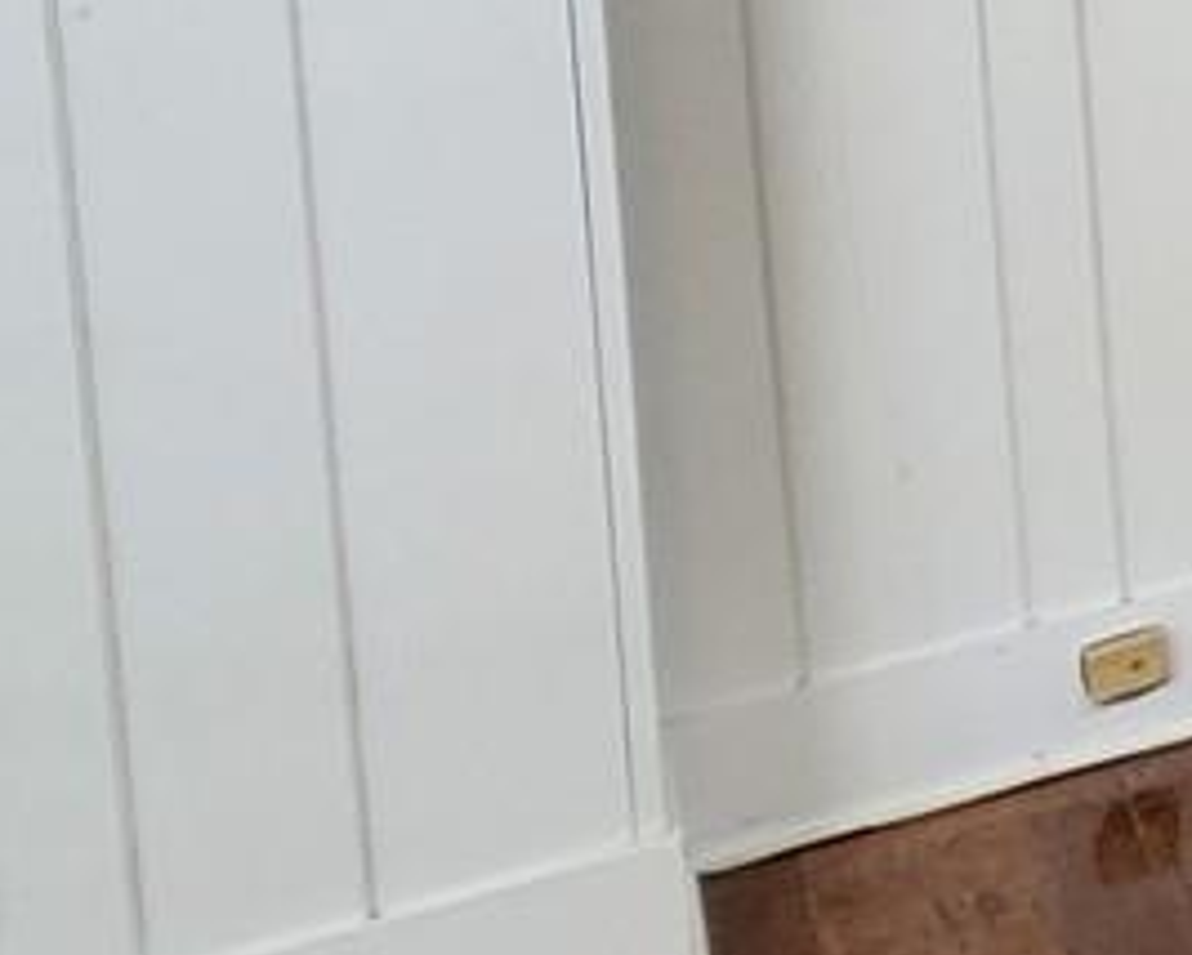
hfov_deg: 13.2
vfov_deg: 17.9
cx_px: 3210
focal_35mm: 76
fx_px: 2683
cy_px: -509
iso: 320
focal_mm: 2.2
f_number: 2.2
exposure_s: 1/40
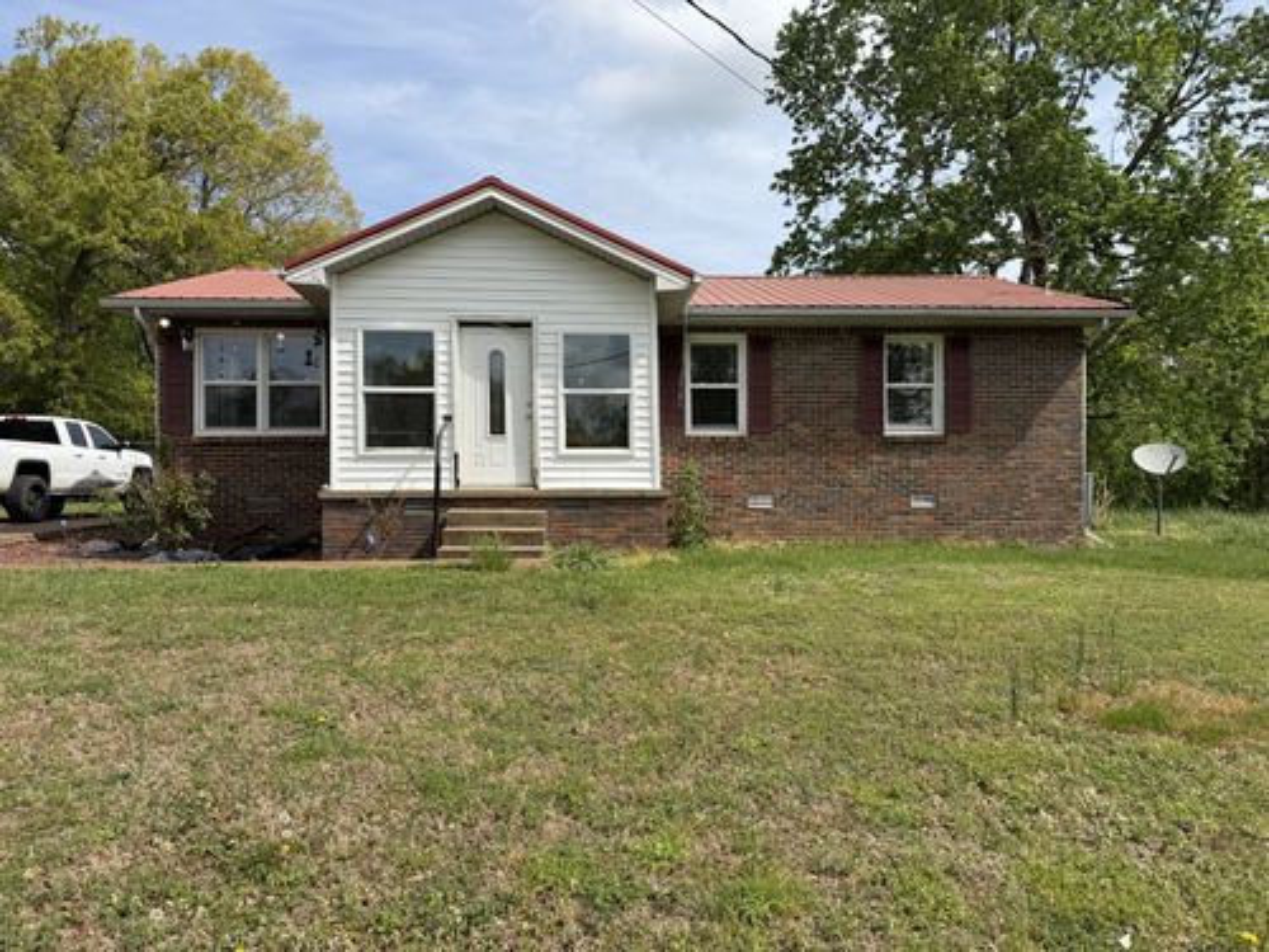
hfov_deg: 71.6
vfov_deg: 56.8
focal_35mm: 24
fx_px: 880
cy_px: 476
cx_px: 634
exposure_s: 1/4405
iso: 80
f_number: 1.78
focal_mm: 6.76
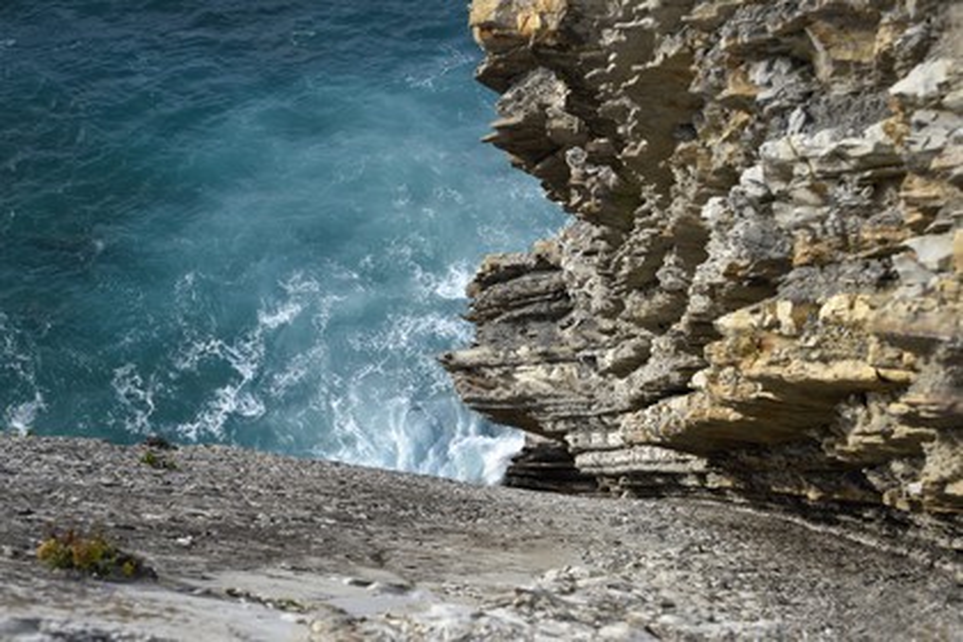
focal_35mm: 50
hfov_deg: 39.6
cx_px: 482
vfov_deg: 27.0
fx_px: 1337
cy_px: 321
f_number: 7.1
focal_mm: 50
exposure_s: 1/400
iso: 200
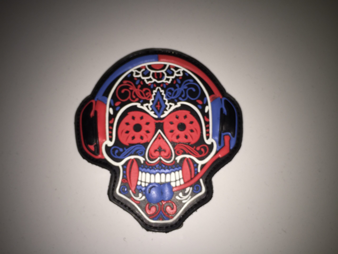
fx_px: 283
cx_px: 169
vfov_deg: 48.2
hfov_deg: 61.7
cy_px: 127
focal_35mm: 29
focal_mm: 4.15
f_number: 2.2
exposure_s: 1/209
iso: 32
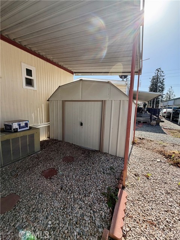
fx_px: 97
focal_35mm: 14
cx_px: 90
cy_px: 120
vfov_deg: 102.1
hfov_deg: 85.7
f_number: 2.2
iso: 40
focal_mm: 2.22
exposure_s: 1/596
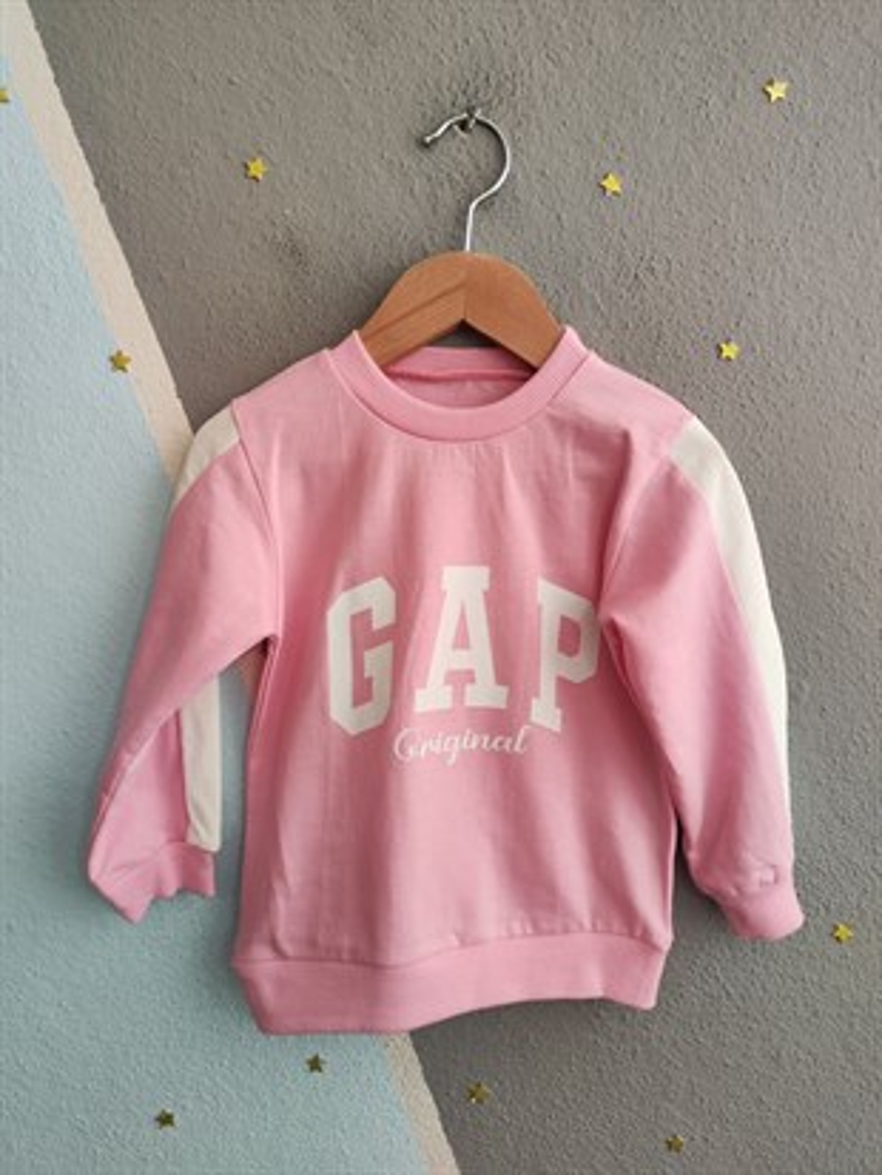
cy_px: 588
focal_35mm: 24
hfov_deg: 56.8
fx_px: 815
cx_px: 441
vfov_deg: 71.6
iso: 400
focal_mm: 5.59
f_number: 1.88
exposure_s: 1/77
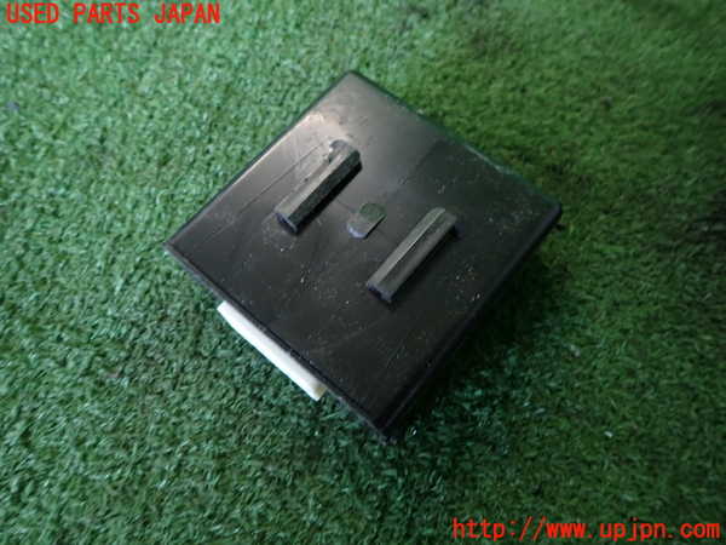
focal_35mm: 25
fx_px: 524
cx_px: 363
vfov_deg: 54.9
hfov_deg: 69.4
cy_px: 272
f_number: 2
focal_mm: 4.5
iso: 200
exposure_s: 1/30
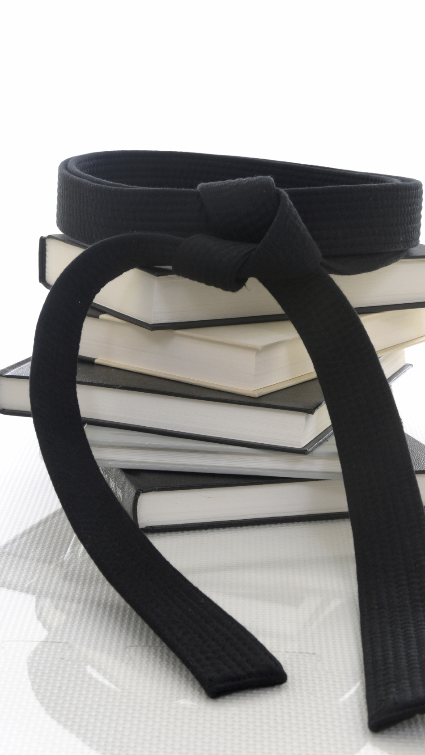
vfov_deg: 26.8
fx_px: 1582
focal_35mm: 79
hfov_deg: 15.3
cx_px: 237
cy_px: 376
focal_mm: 50
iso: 200
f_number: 13
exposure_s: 1/160
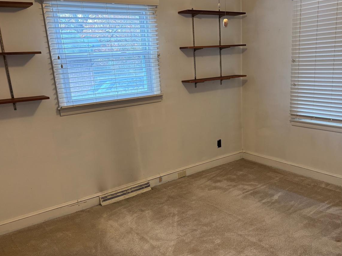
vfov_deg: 42.9
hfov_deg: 55.2
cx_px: 192
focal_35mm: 33
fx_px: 326
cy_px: 140
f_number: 1.6
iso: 200
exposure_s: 1/60
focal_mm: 5.96
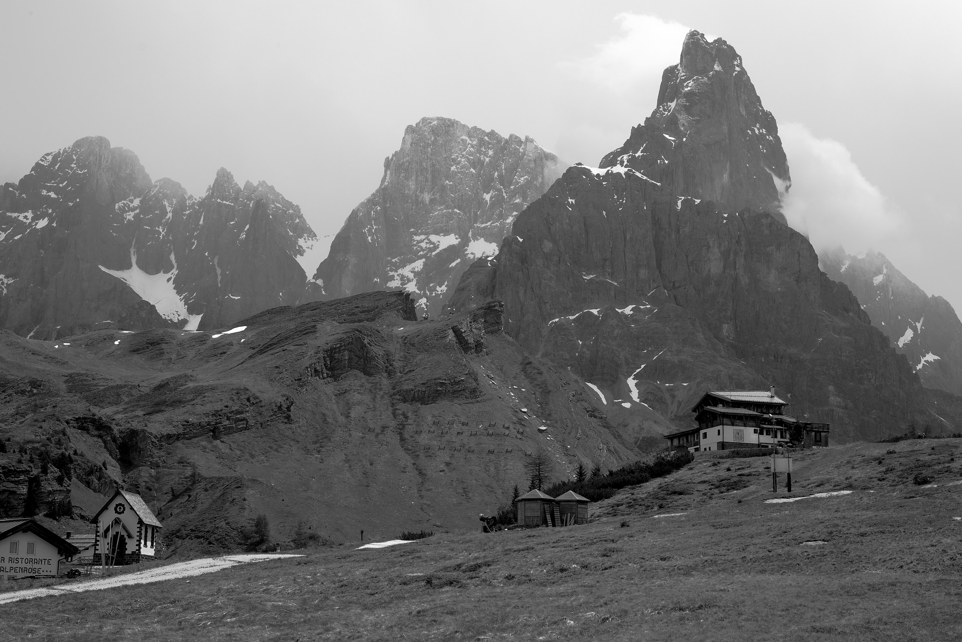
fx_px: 1416
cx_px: 481
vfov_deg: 25.5
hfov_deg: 37.5
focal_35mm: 53
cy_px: 321
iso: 200
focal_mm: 35
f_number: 9
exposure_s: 1/180
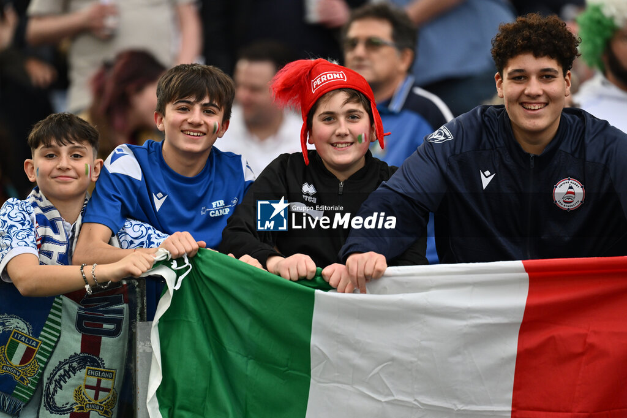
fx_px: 6964
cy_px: 209
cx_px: 314
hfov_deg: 5.2
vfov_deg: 3.4
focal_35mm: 400
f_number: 3.2
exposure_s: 1/1250
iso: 1250
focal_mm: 400
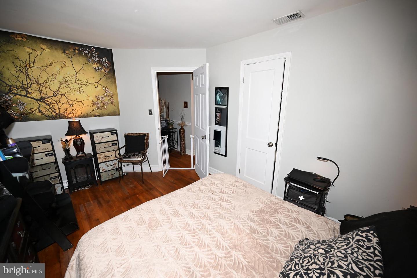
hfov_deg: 104.3
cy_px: 139
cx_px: 208
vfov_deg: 81.1
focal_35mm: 14
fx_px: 162
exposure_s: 1/160
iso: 500
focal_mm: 14
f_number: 4
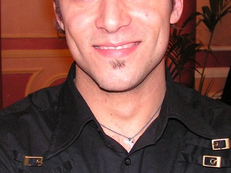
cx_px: 110
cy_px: 62
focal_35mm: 73
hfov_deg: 26.7
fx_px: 487
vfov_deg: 20.1
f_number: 3.2
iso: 200
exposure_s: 1/40
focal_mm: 6
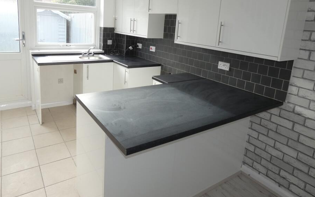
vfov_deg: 50.2
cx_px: 141
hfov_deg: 74.6
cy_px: 66
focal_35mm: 24
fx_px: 206
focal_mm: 3.6
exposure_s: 1/60
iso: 100
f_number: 2.8
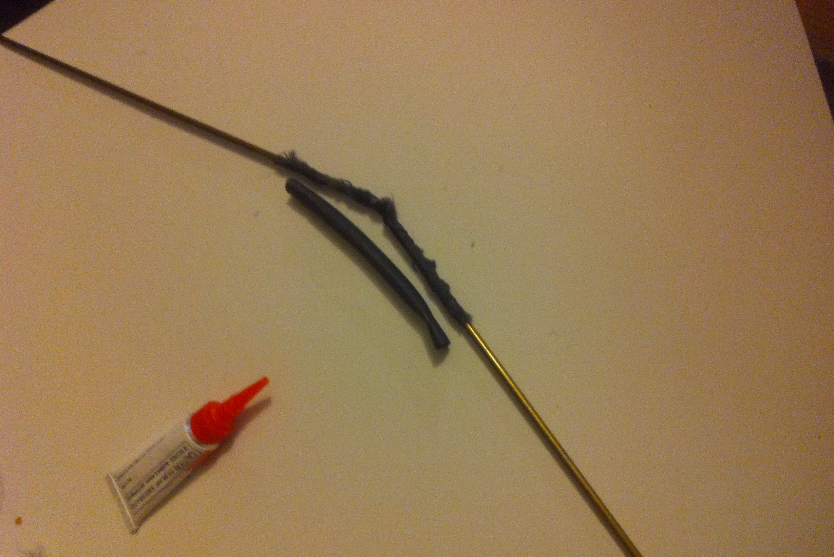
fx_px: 857
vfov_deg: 35.9
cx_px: 420
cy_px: 307
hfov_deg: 51.9
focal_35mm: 37
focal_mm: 3.85
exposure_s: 1/15
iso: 320
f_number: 2.8
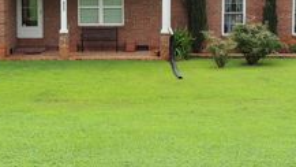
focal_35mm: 83
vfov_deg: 14.5
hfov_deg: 25.4
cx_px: 80
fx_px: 651
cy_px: 32
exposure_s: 1/500
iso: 100
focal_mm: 5.8
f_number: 3.2
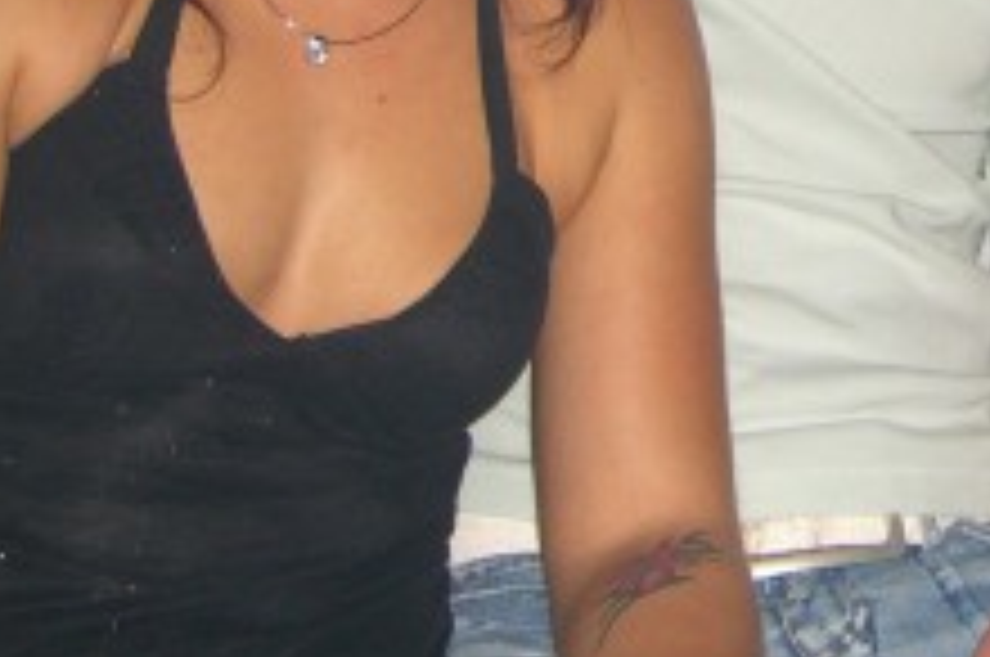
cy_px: -284
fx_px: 2966
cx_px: 1053
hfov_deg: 18.3
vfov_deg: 12.1
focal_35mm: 108
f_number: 2.8
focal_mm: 7.9
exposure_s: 1/60
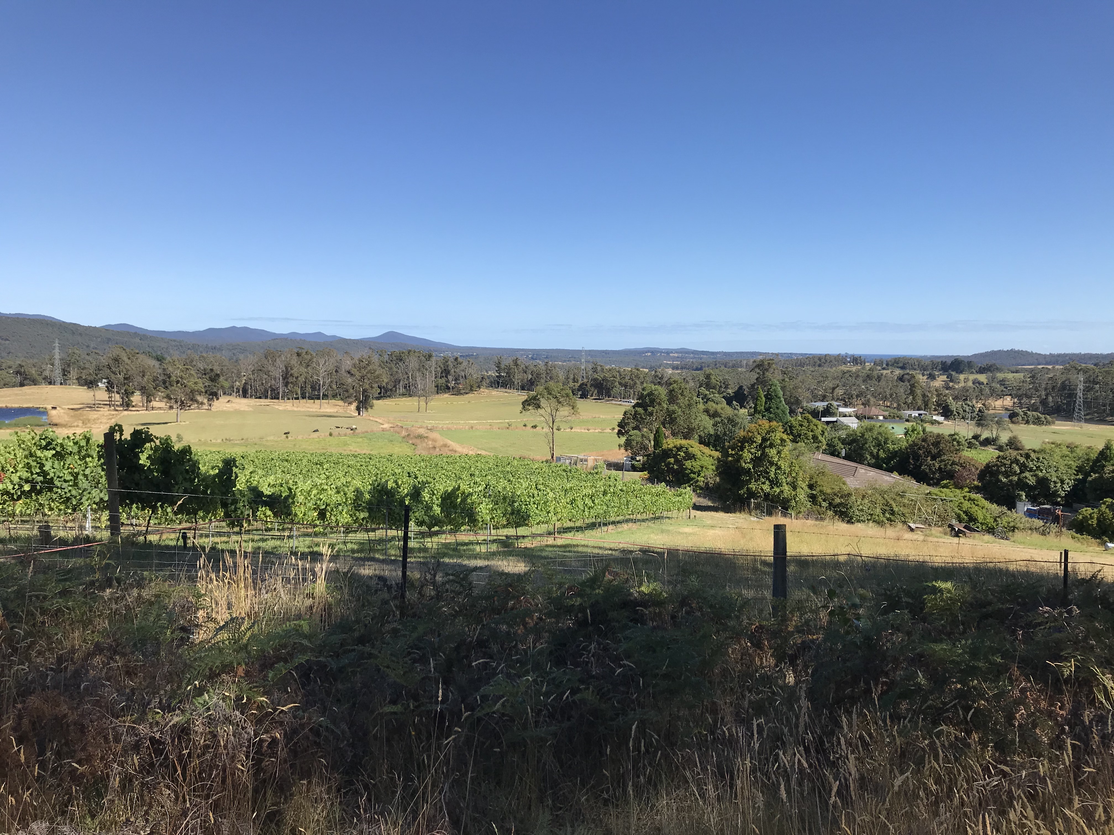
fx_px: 901
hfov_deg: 63.4
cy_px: 418
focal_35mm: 28
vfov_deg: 49.7
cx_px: 557
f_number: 1.8
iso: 20
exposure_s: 1/2227
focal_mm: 3.99
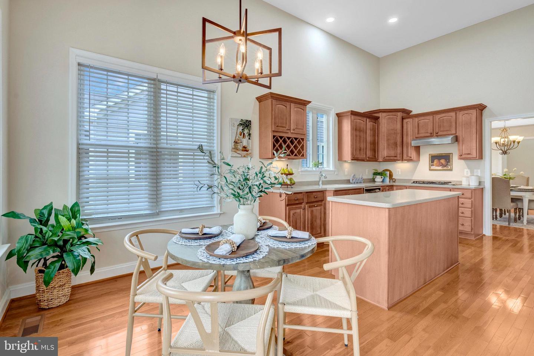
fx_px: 237
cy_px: 178
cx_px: 267
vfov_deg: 73.7
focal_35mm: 16
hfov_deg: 96.7
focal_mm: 16
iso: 1250
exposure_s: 1/80
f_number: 8
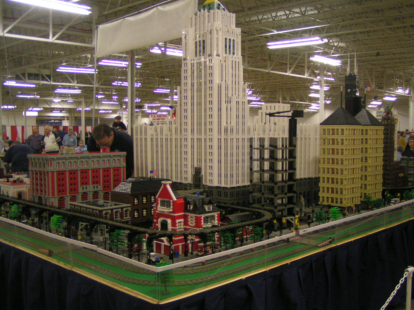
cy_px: 157
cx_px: 215
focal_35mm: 40
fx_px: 478
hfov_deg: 46.8
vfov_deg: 36.0
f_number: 2.8
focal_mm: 5.8
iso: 200
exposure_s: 1/30
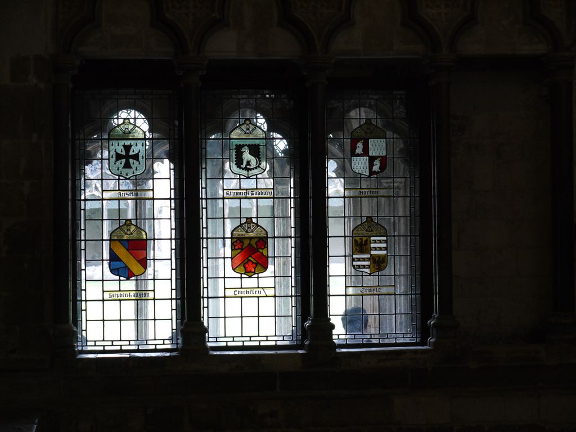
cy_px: 216
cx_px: 288
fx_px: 1498
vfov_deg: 16.4
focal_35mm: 90
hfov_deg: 21.8
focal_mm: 45
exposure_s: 1/30
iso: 400
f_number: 5.6
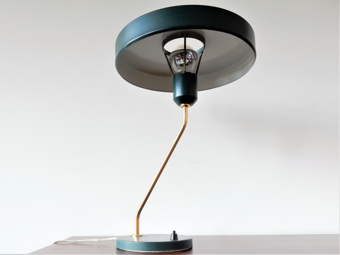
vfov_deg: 54.9
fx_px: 246
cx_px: 170
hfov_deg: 69.4
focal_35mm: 25
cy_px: 128
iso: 250
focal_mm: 4.5
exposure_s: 1/30
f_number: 3.7
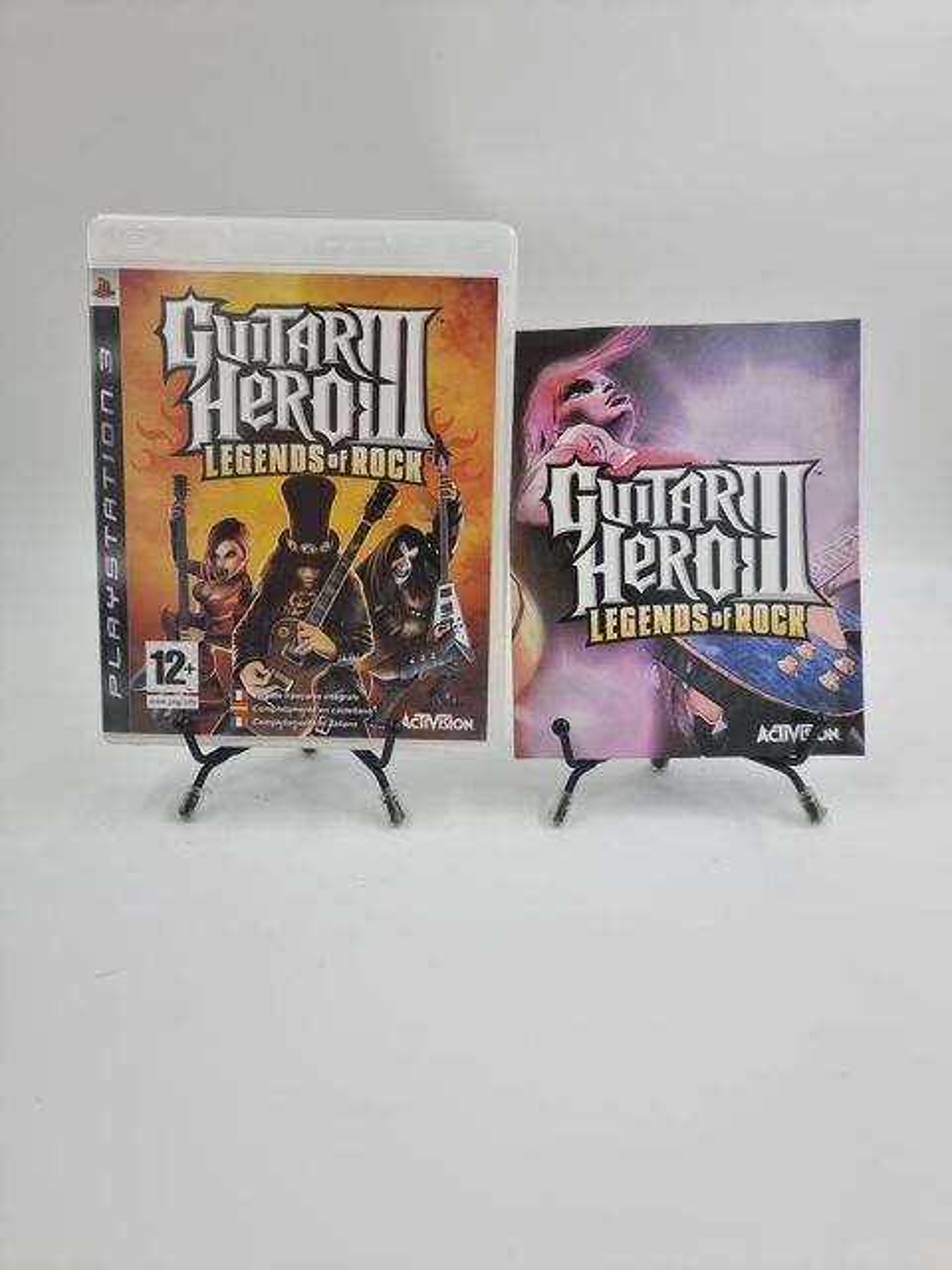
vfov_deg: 71.6
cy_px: 635
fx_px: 880
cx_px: 476
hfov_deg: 56.8
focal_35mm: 24
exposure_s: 1/124
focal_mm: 6.7
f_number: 1.8
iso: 50
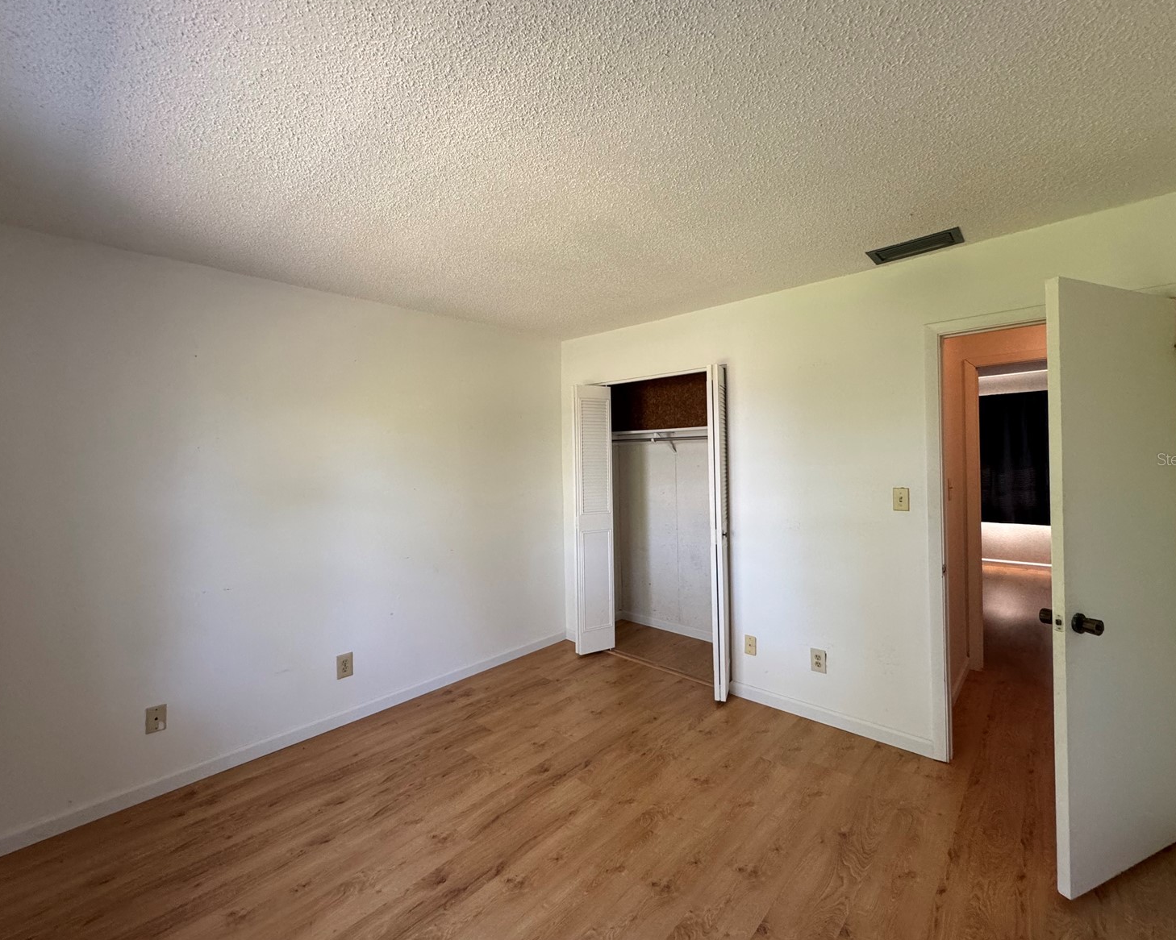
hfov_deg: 96.8
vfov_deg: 84.0
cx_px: 588
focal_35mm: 15
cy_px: 459
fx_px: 522
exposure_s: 1/99
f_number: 2.2
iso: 250
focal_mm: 2.22
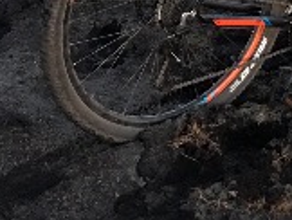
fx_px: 1208
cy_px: -249
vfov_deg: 9.6
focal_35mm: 143
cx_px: 222
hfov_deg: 13.7
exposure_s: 1/17
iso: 100
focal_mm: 4.15
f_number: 2.2
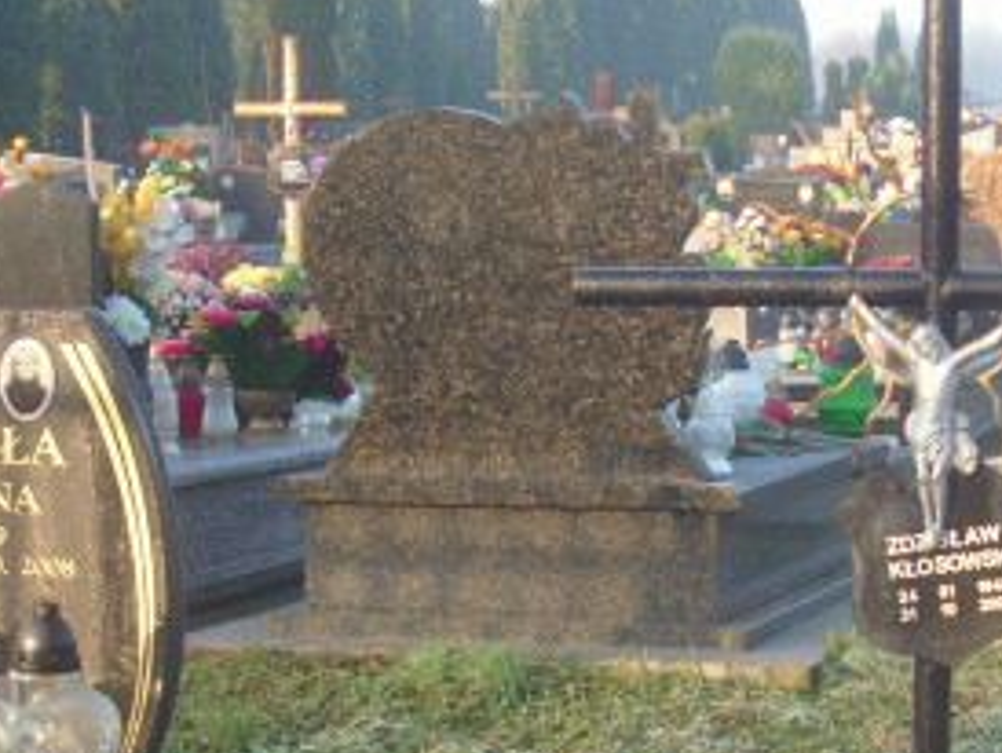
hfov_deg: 18.5
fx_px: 3042
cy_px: 691
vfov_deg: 14.0
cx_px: 852
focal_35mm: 105
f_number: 3.1
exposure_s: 1/129
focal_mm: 7.6
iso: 50
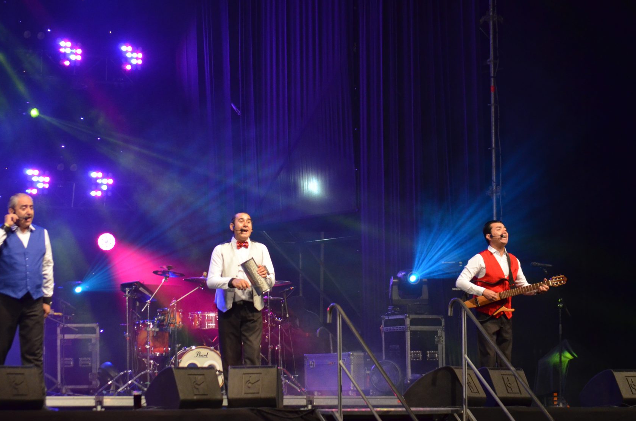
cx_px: 251
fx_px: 2256
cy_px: 221
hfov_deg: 16.0
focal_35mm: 128
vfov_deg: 10.7
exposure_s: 1/200
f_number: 4.2
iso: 1600
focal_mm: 70
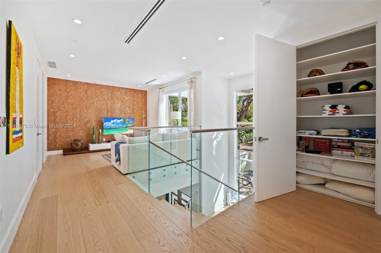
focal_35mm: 14
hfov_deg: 104.3
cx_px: 190
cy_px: 126
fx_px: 148
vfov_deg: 81.1
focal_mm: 14
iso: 200
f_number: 8
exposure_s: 1/25
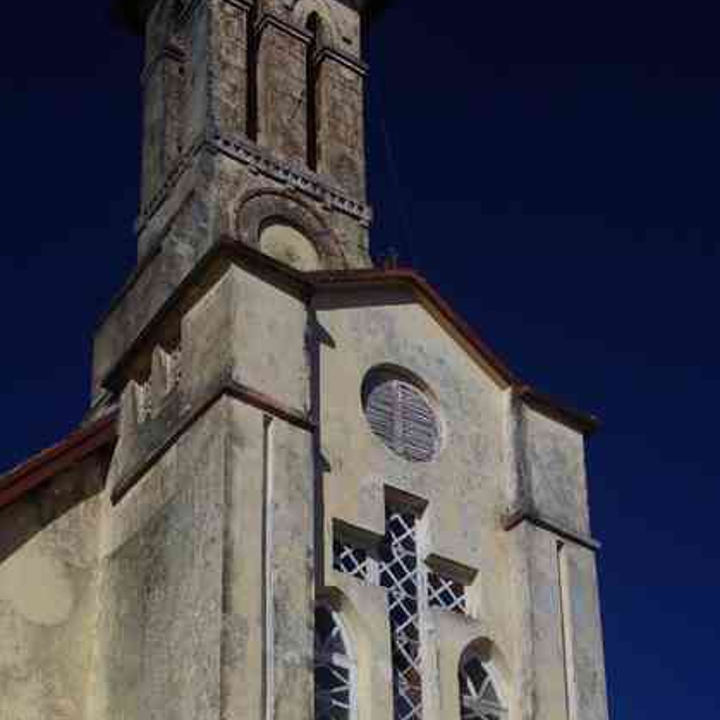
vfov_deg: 21.3
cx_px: 325
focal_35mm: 76
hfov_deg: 22.8
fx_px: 1789
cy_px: 839
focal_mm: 25
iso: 100
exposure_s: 1/125
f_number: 11
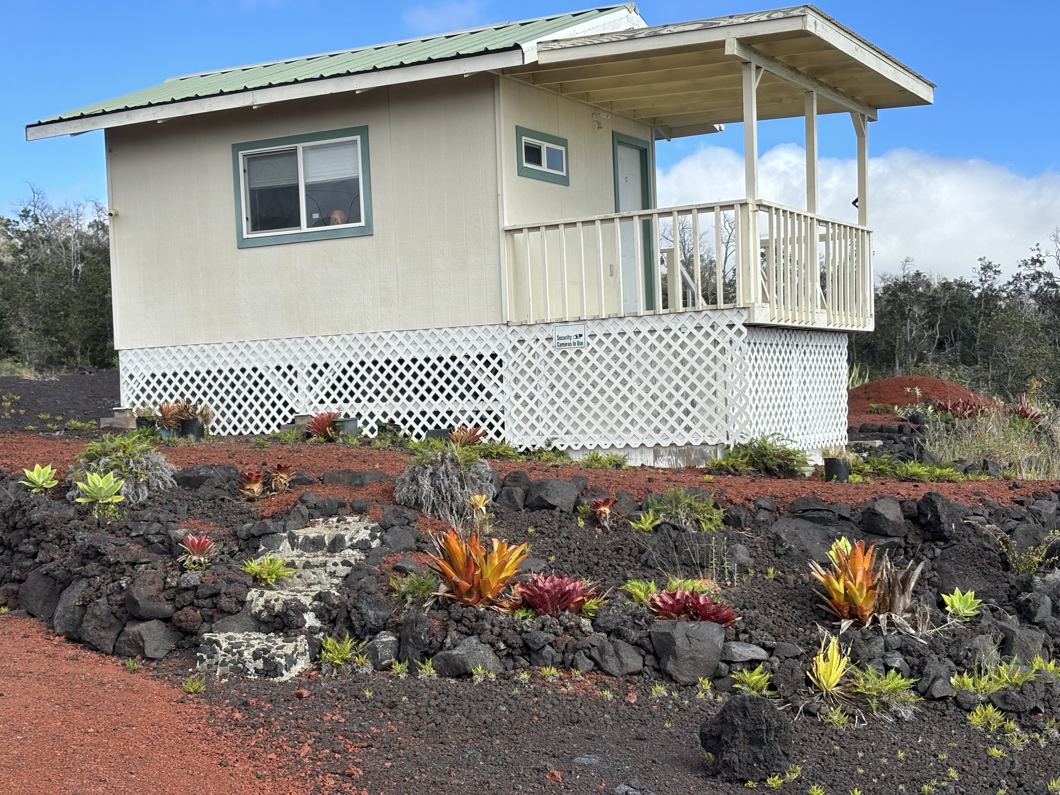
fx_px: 1592
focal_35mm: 52
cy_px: 398
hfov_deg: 36.8
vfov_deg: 28.0
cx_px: 530
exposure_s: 1/2398
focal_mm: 5.96
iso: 40
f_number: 1.6
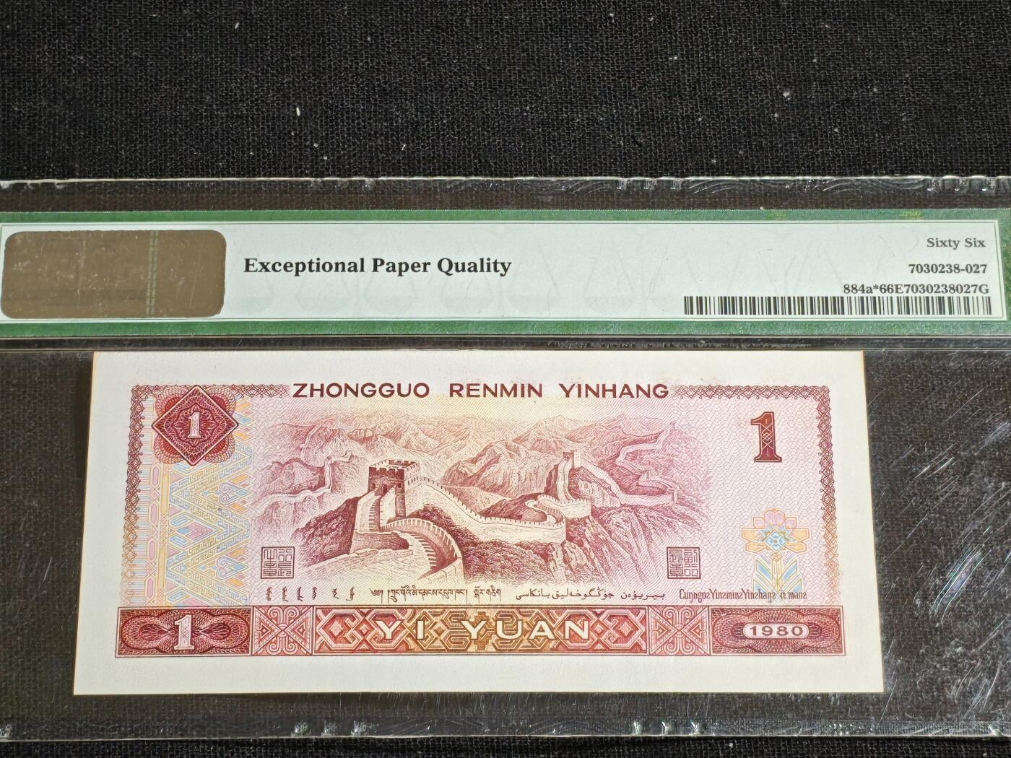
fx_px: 2599
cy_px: 379
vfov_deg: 16.6
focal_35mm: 89
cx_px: 506
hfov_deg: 22.0
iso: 50
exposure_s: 1/344
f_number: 1.5
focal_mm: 4.94
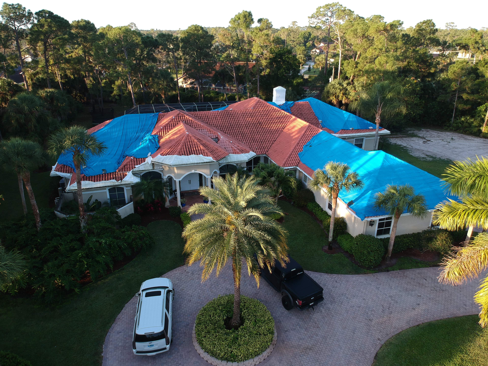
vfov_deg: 54.9
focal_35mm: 25
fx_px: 352
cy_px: 183
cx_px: 244
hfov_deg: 69.4
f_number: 2.6
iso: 100
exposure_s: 1/200
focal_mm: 4.49
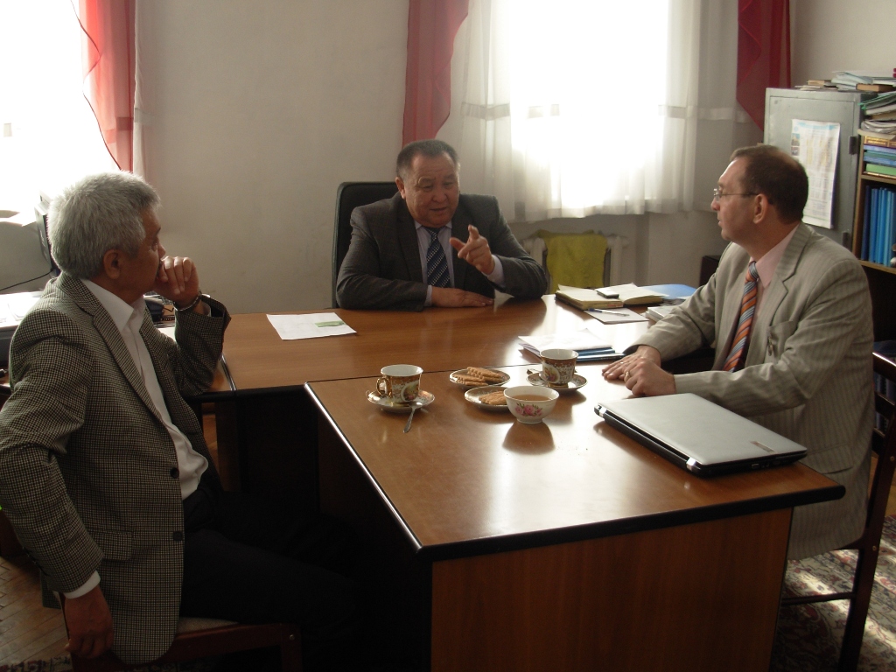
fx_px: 984
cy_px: 336
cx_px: 448
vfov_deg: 37.7
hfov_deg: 49.0
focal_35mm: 38
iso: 50
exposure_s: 1/42.7
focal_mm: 6.3
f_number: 2.9
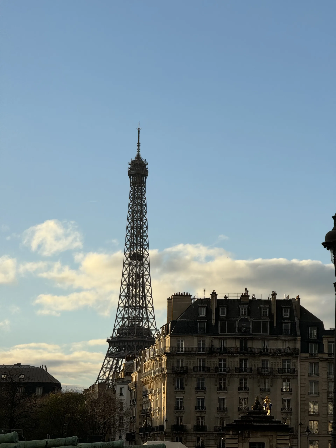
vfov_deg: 16.4
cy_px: 224
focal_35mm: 120
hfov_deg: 12.3
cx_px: 168
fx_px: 1553
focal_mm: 15.66
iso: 50
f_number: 2.8
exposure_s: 1/1422
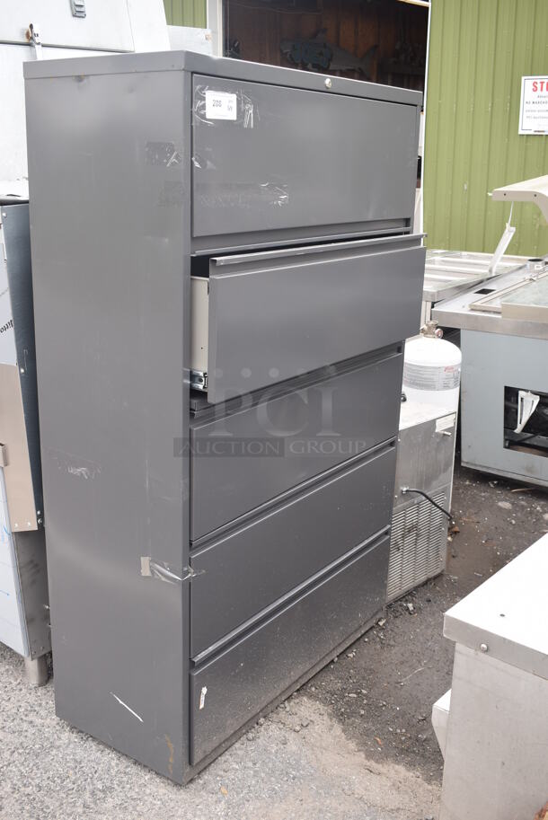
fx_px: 821
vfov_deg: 53.1
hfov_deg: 36.9
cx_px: 274
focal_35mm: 36
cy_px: 410
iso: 200
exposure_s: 1/200
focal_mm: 24
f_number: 6.3
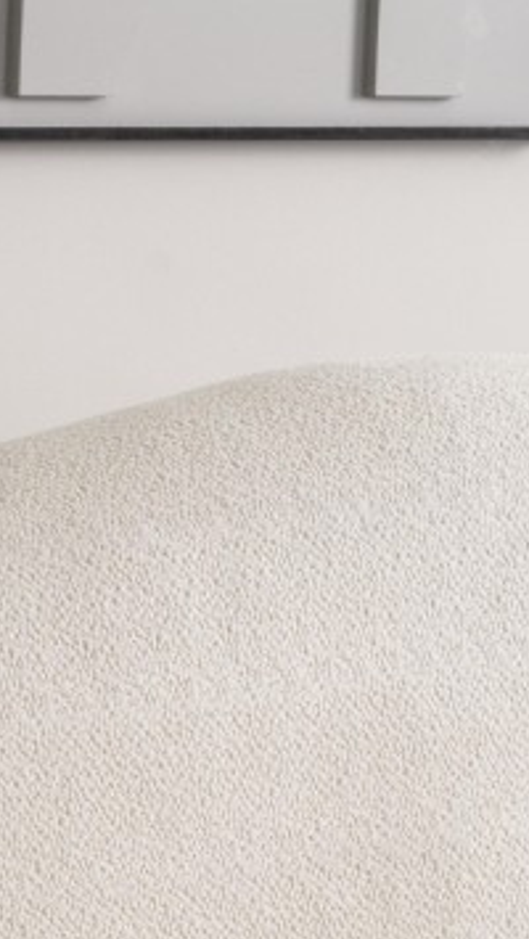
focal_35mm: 215
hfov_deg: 5.4
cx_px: -878
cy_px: 2050
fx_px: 5355
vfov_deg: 9.2
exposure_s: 1
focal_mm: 45
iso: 100
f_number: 13
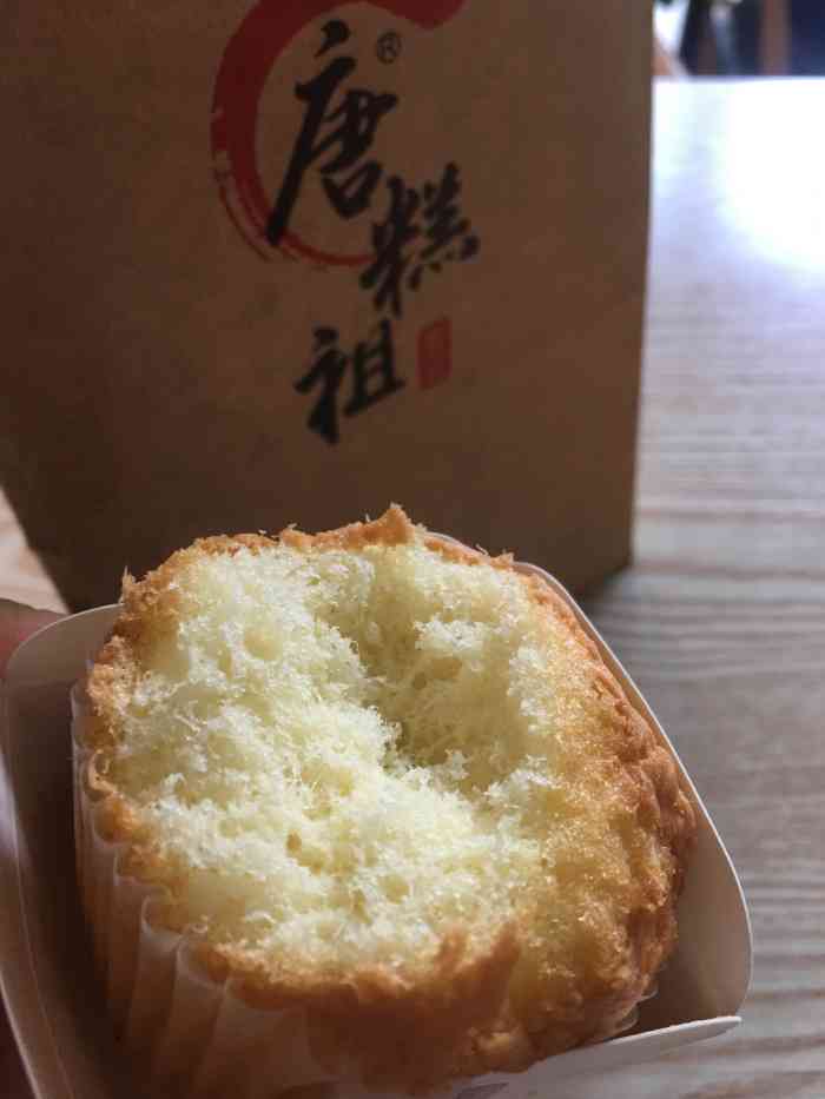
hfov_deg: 48.2
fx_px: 921
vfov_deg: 61.7
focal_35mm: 29
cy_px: 550
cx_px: 412
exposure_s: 1/33
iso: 50
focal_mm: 4.15
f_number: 2.2
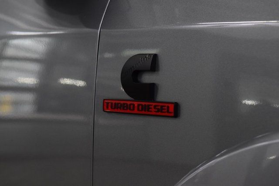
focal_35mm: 105
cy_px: 93
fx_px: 814
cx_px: 140
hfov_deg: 19.5
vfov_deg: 13.0
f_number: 5
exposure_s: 1/125
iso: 1600
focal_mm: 70
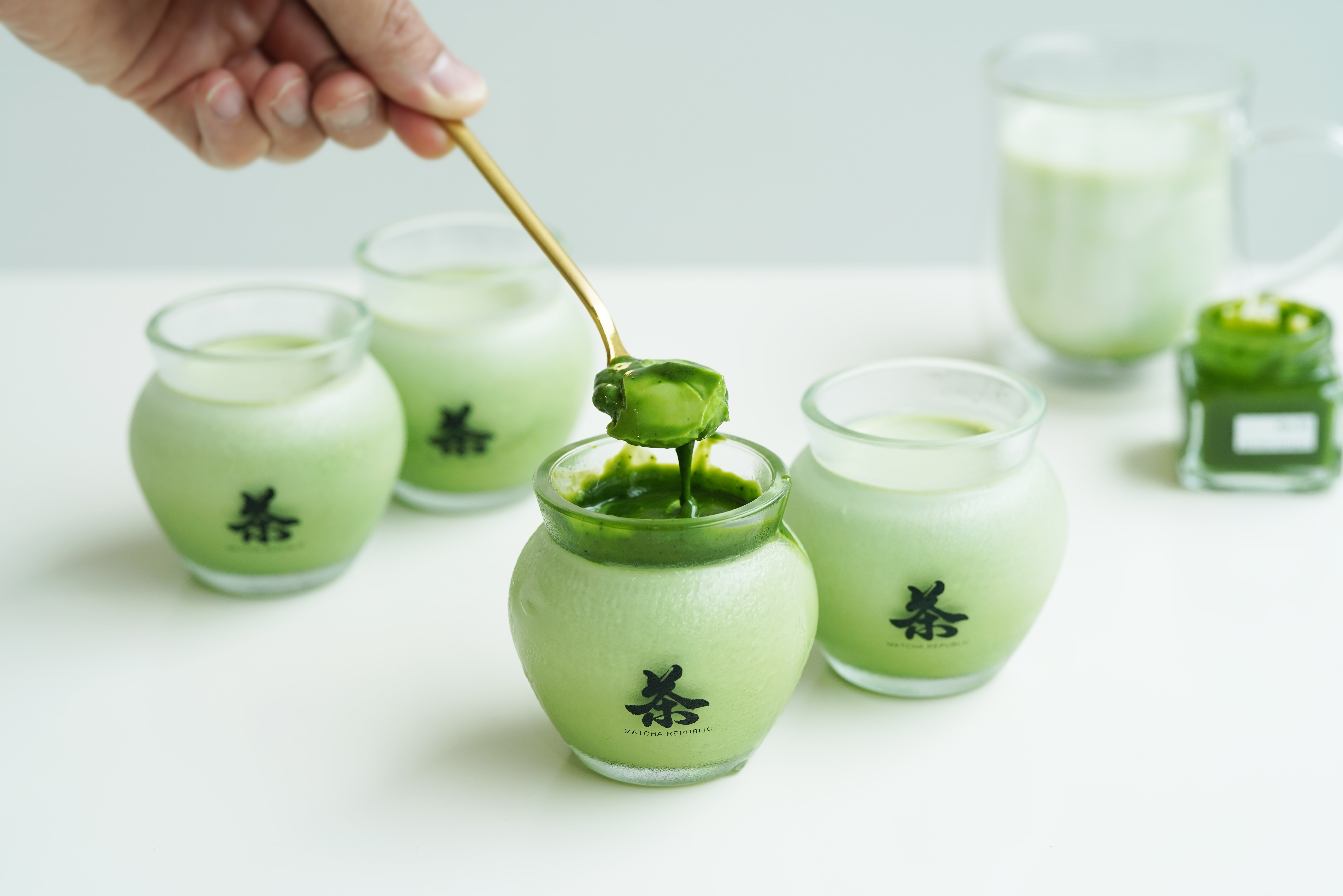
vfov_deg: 16.1
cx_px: 672
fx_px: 3171
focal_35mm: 85
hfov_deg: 23.9
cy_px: 448
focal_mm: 85
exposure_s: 1/100
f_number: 4.5
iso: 320
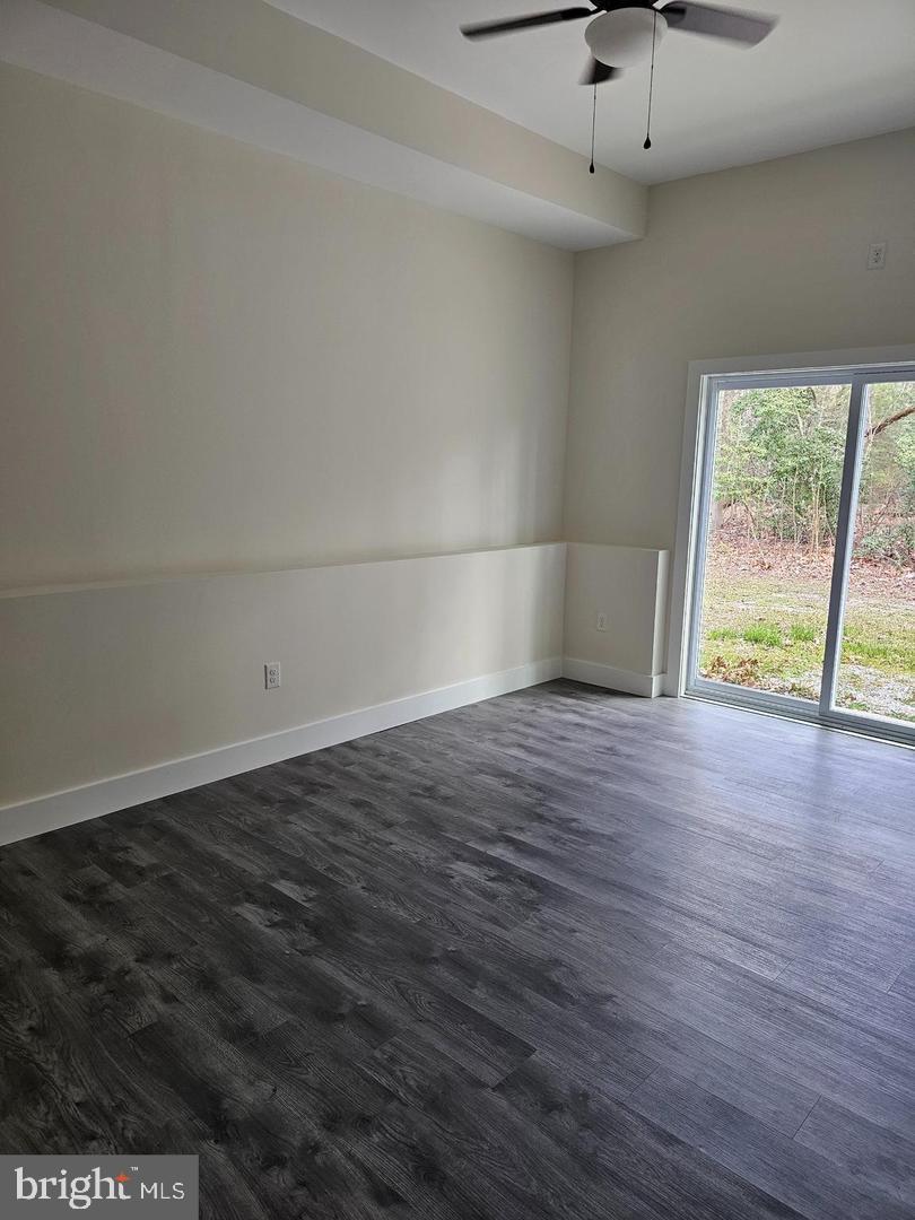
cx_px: 458
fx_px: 811
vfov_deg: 73.9
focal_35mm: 23
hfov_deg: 58.9
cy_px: 610
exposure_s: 1/120
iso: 160
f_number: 1.7
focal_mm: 6.3
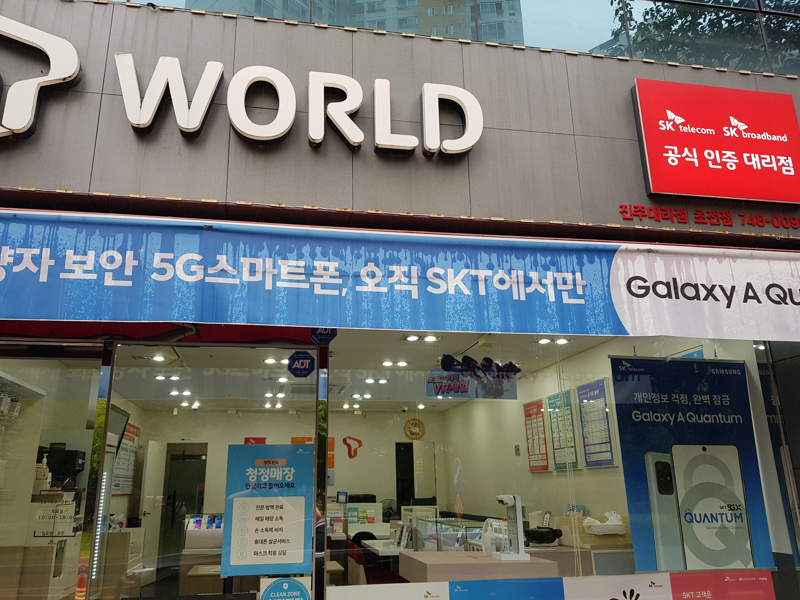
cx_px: 400
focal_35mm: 26
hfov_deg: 67.3
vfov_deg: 53.1
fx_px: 601
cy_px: 300
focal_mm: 4.2
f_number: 1.7
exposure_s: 1/156
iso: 40
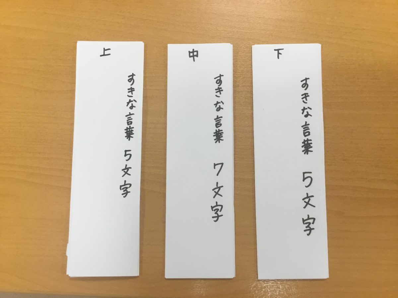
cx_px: 199
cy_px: 149
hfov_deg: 58.4
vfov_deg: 45.4
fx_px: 356
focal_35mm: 31
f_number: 2.4
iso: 40
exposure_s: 1/30
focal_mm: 3.3
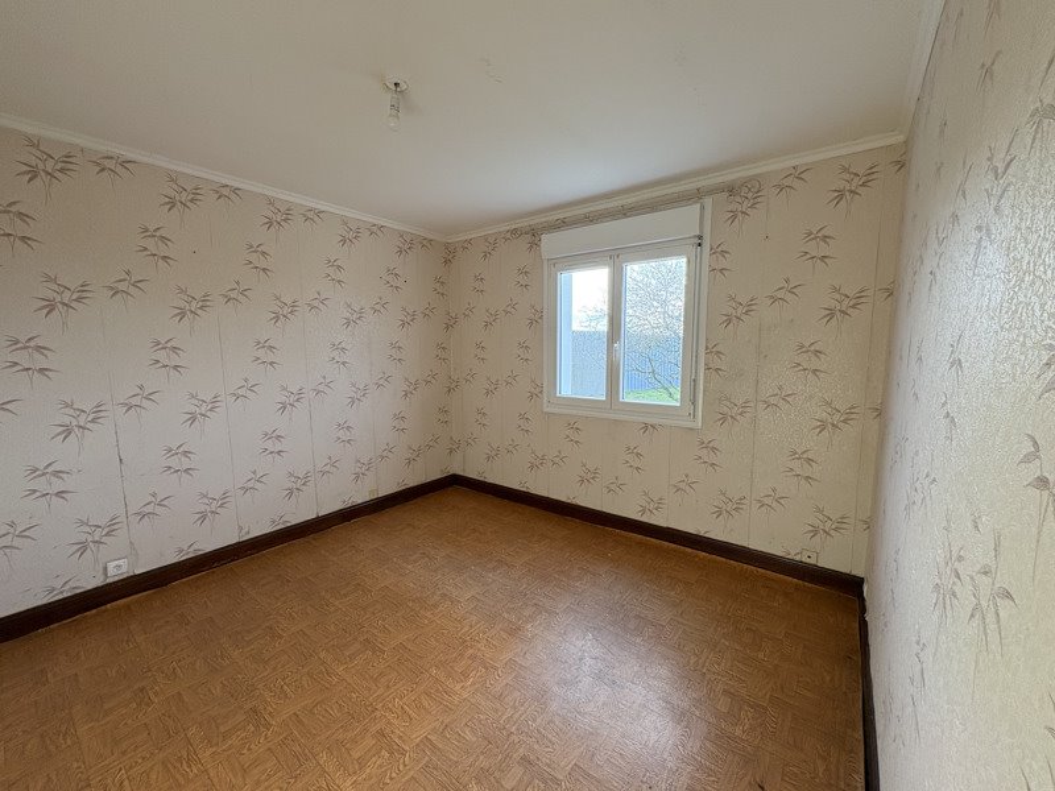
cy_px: 396
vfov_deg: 85.7
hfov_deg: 102.1
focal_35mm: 14
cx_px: 528
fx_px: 427
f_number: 2.2
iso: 100
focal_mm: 2.22
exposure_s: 1/143
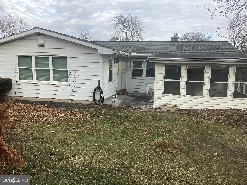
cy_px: 92
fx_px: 221
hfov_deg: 58.4
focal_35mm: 31
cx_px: 124
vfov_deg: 45.4
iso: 25
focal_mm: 3.3
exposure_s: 1/305
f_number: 2.4
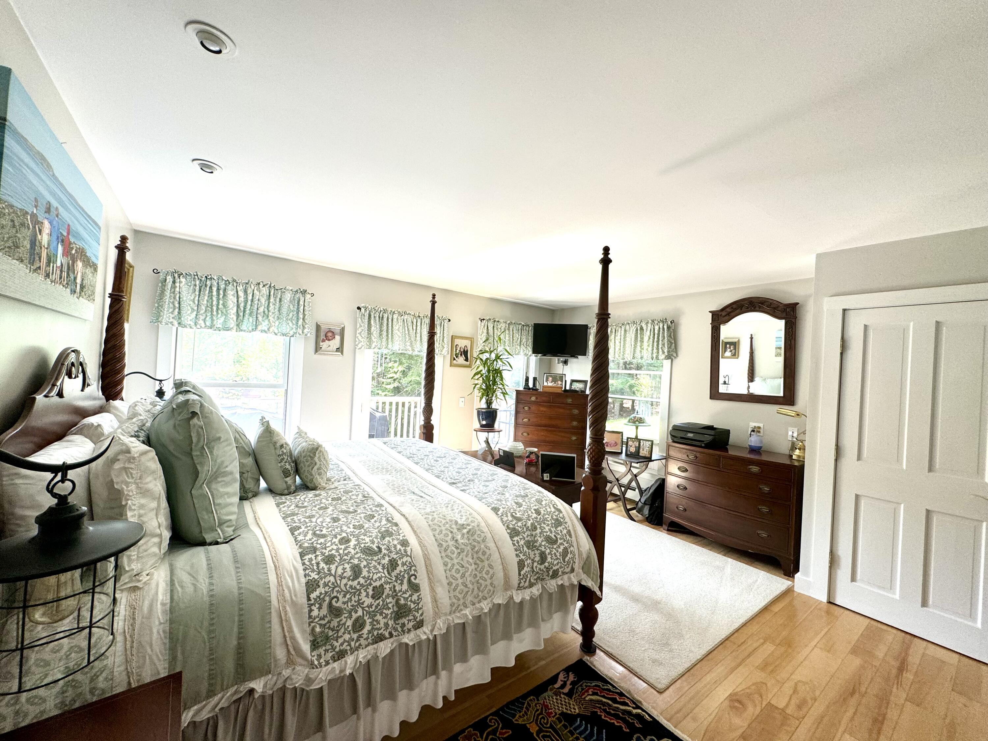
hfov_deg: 102.1
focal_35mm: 14
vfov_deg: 85.7
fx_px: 400
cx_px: 494
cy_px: 370
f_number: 2.2
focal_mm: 2.22
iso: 64
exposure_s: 1/99
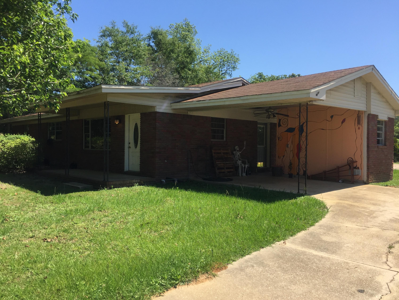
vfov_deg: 48.2
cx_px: 200
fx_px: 334
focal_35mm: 29
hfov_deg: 61.7
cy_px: 150
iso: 32
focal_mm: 4.15
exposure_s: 1/1412
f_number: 2.2
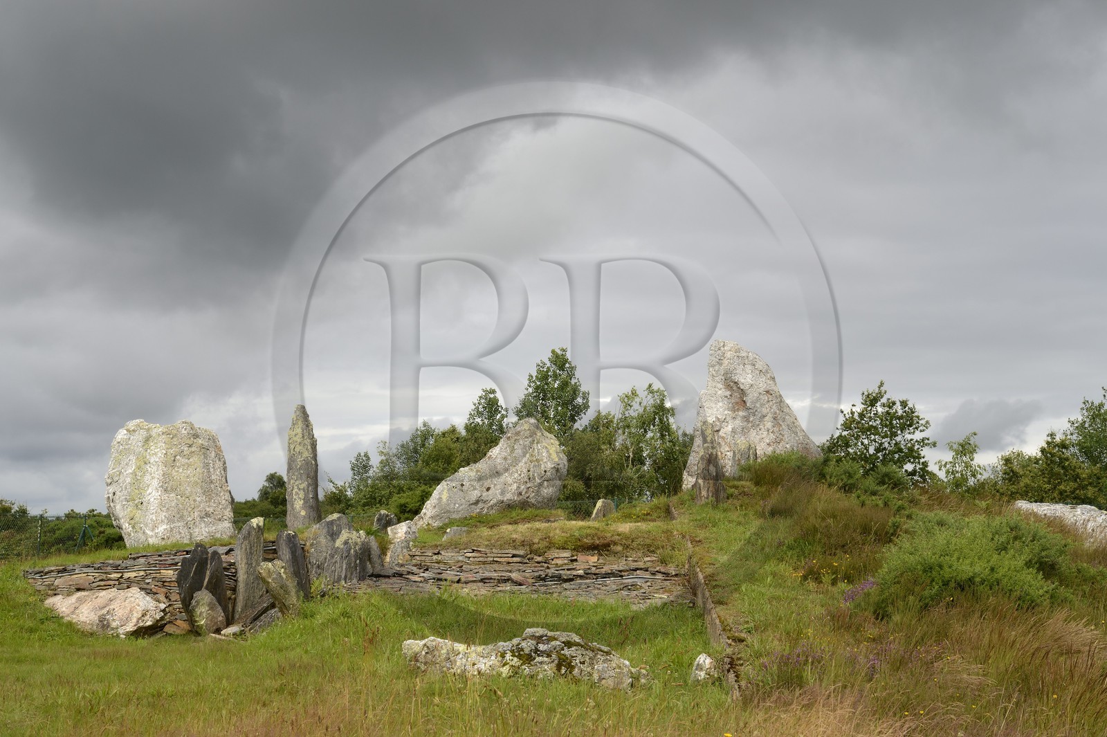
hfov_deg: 39.6
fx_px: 1537
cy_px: 368
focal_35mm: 50
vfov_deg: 27.0
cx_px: 554
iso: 200
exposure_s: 1/200
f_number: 10
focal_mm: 50
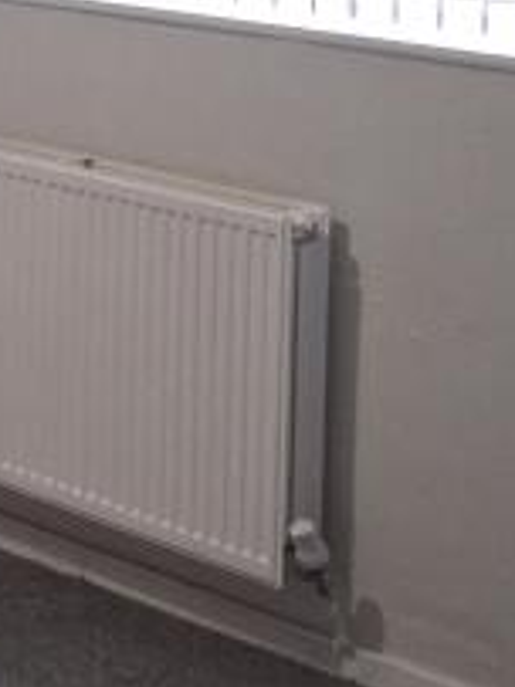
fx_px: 2601
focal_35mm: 131
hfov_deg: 10.7
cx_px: -376
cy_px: 98
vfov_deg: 14.9
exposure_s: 1/120
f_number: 1.8
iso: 320
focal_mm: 3.98
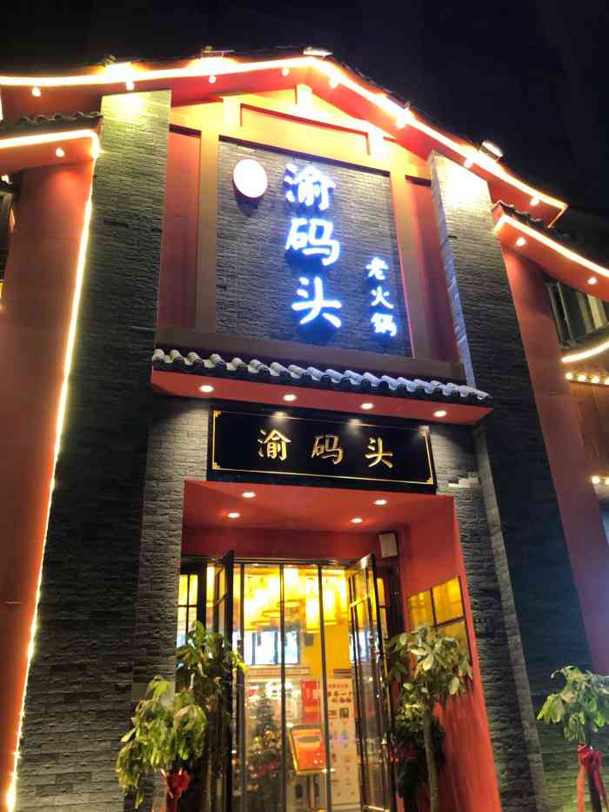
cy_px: 406
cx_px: 304
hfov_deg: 49.8
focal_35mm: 28
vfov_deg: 63.4
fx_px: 657
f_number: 1.8
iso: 64
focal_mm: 4
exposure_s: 1/17
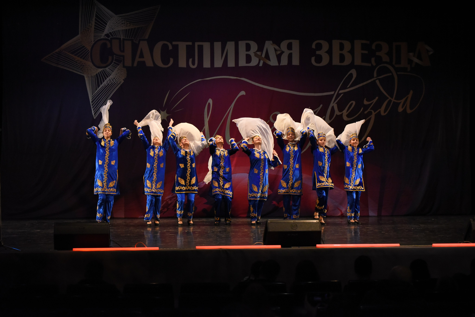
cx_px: 238
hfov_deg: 25.4
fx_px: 1056
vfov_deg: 17.1
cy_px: 158
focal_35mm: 80
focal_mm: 80
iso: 5000
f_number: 3.2
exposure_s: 1/800
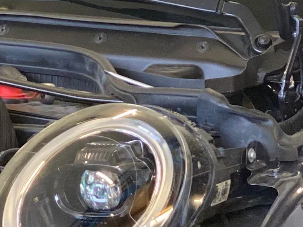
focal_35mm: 282
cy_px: 124
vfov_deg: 5.3
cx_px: 139
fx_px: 2470
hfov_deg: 7.0
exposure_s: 1/50
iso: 125
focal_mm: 6
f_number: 2
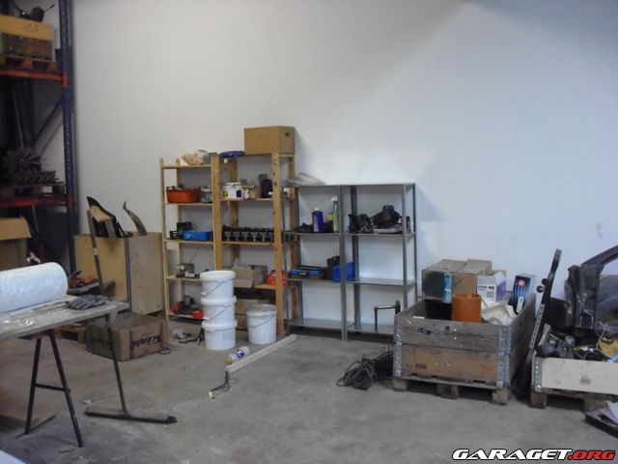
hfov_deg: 50.1
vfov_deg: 38.7
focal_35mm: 37
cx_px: 309
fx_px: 661
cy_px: 232
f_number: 2.7
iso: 800
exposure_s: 1/40
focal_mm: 6.2
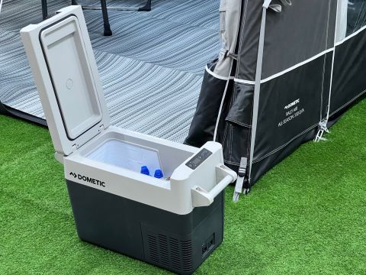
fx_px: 814
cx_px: 183
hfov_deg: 25.3
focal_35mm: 77
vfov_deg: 19.1
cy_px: 138
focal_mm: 9
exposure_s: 1/50
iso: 500
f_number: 2.8
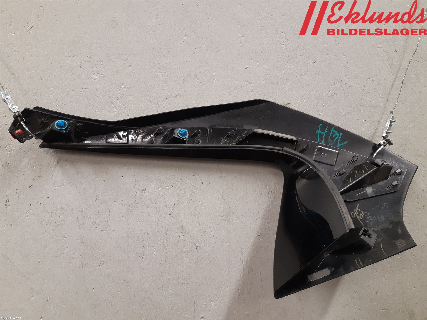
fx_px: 321
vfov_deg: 53.1
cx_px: 214
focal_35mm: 26
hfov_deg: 67.3
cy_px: 160
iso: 200
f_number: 1.7
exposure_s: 1/50
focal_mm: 3.93
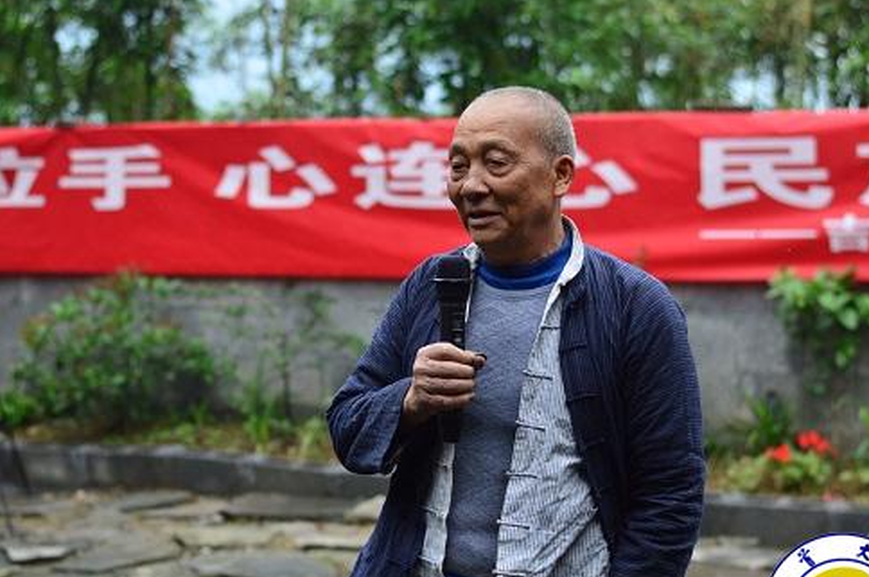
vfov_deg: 14.6
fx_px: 2241
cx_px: 393
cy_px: 342
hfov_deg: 21.9
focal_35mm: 93
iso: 400
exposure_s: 1/3200
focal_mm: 50
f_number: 1.8
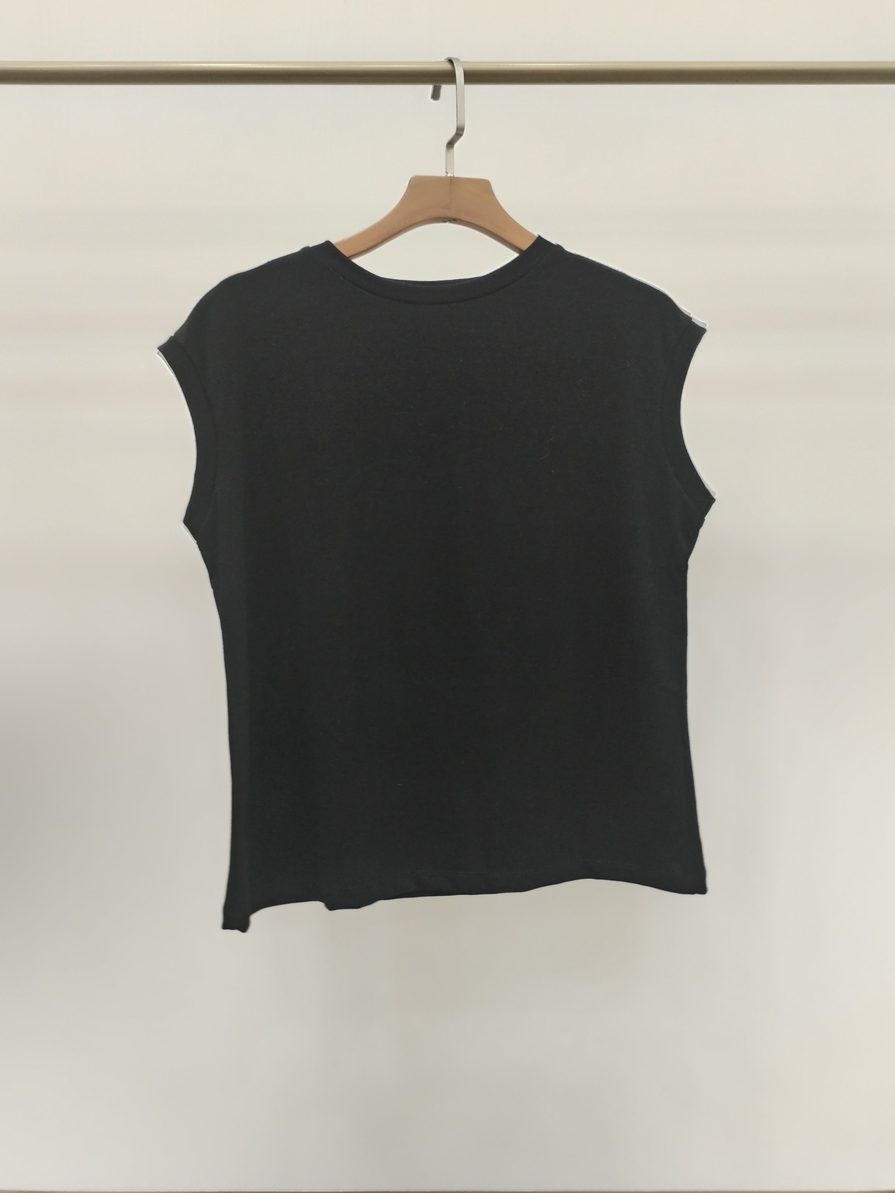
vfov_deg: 61.7
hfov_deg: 48.2
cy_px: 596
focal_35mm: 29
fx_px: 1000
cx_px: 448
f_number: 1.8
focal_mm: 4.75
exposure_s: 1/60
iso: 232
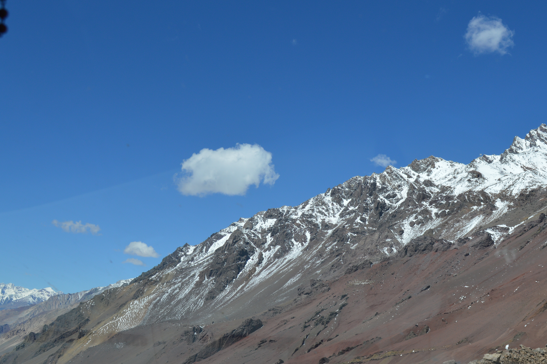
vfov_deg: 28.0
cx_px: 307
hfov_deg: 41.1
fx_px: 729
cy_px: 217
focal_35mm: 48
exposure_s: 1/320
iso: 100
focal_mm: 24
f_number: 9
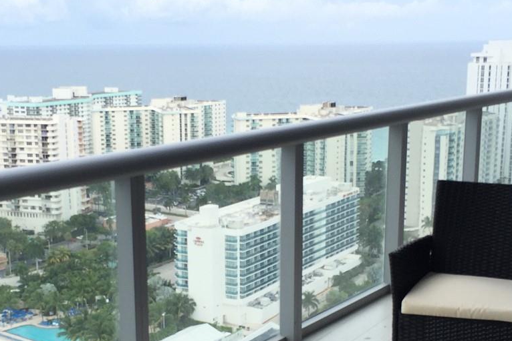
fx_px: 896
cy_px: 264
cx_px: 231
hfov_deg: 31.9
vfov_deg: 21.4
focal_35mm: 63
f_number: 2.2
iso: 32
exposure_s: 1/465
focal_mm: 4.15
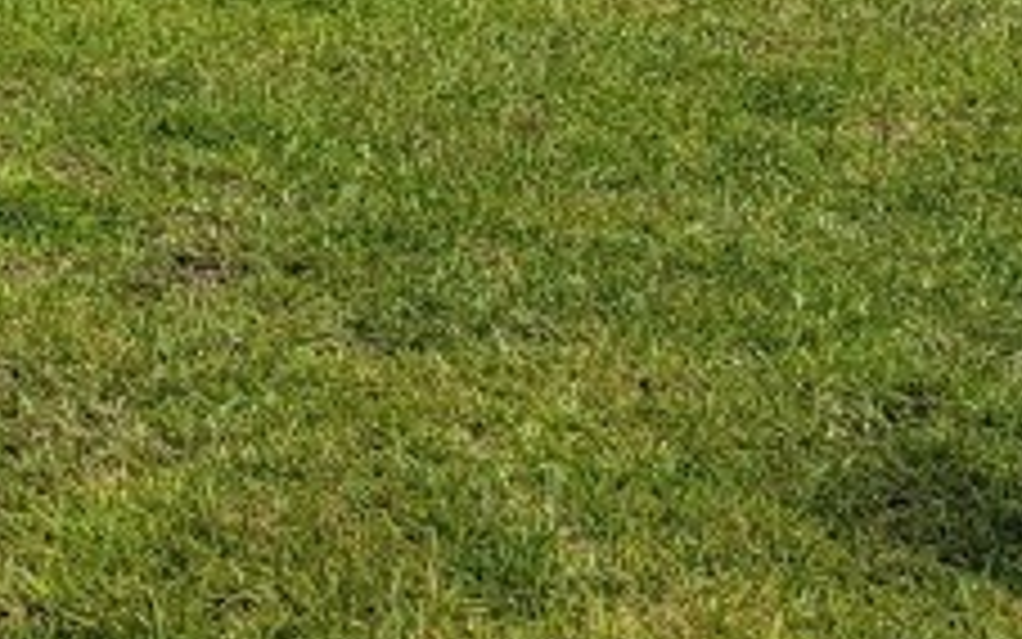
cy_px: -886
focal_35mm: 115
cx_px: -1058
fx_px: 3204
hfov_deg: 14.7
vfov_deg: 10.0
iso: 16
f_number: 1.8
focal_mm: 6.7
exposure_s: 1/2277
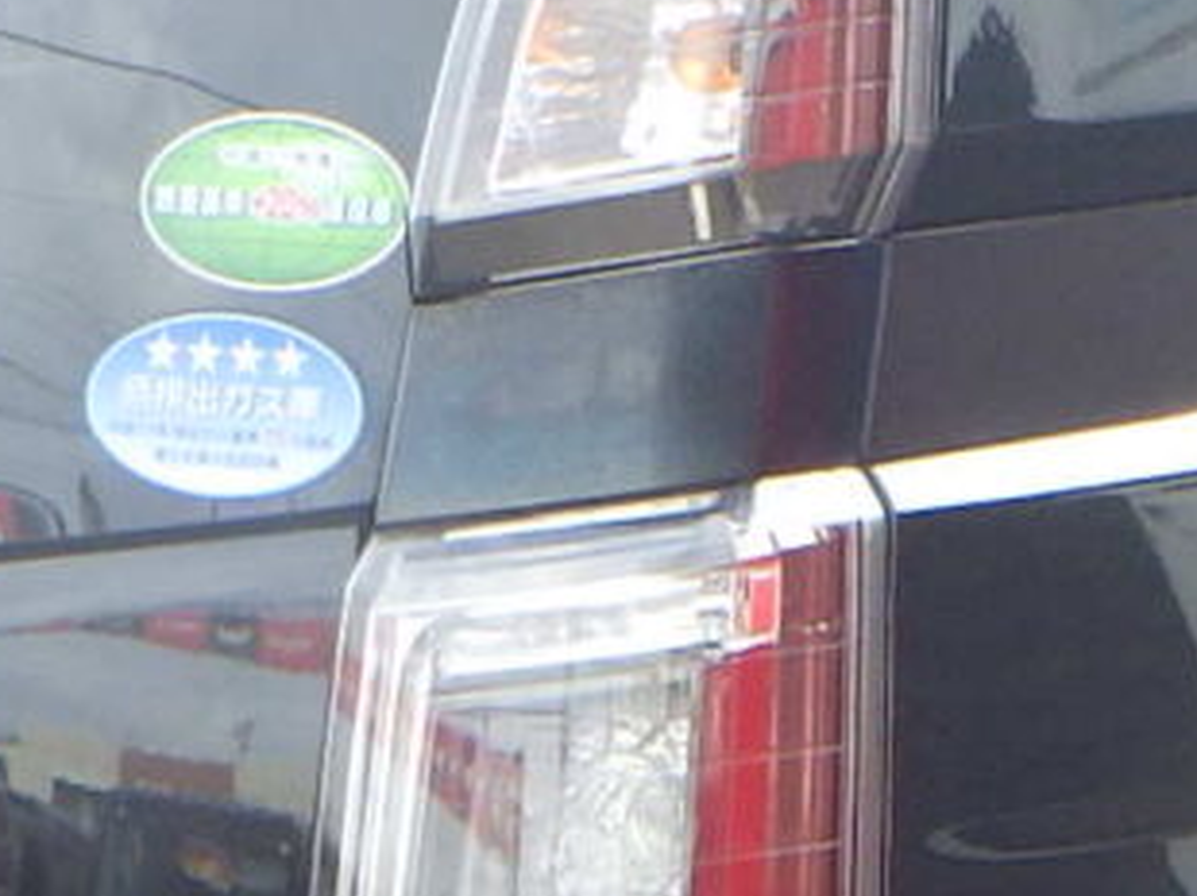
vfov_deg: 7.9
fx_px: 6392
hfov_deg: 10.7
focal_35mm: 185
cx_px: 749
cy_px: 1236
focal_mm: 5
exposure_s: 1/160
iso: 125
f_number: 4.2
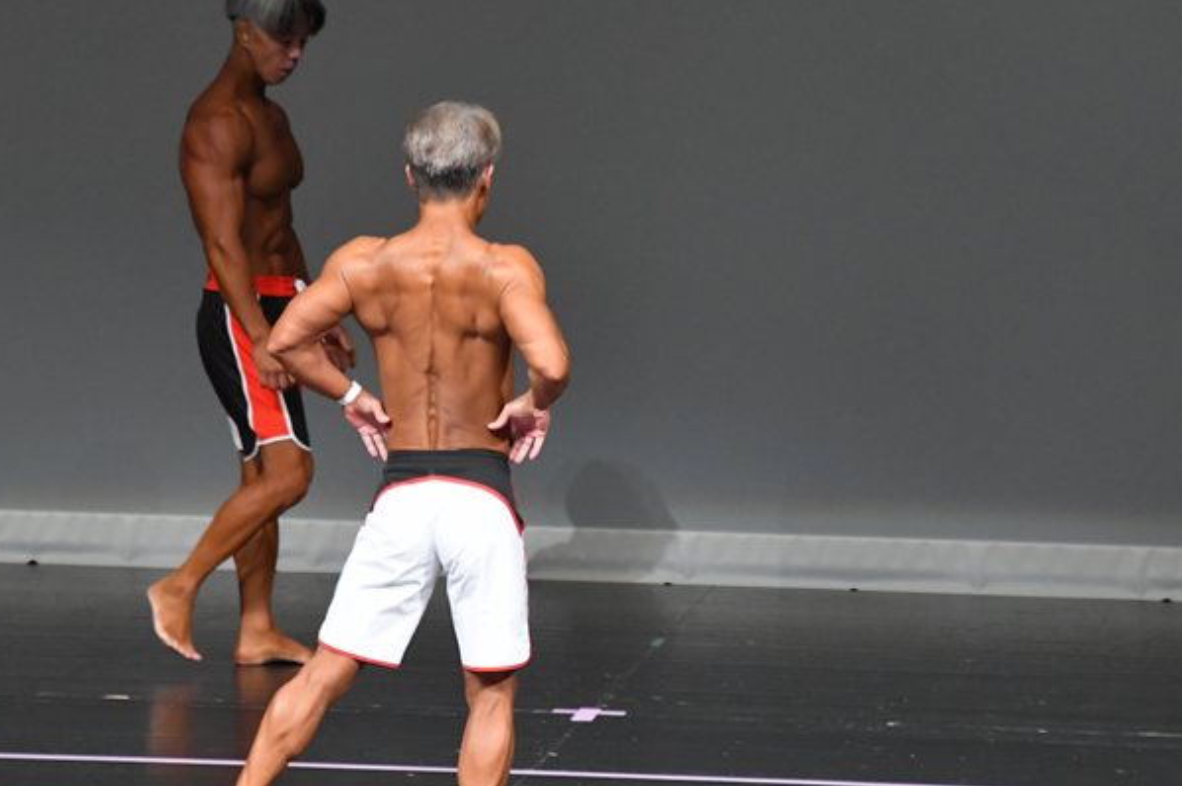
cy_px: 411
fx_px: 13388
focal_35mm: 408
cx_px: 552
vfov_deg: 3.4
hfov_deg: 5.1
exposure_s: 1/400
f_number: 5.6
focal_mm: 210
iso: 5000
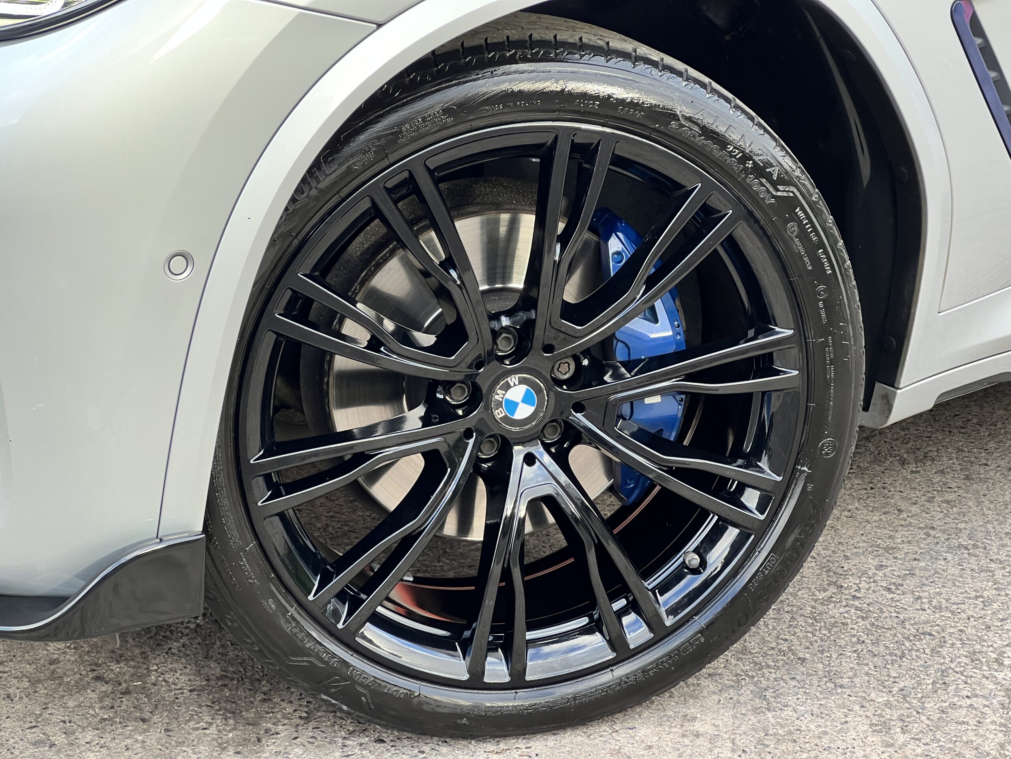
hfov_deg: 25.3
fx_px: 2249
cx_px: 506
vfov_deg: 19.1
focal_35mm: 77
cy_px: 380
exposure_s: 1/99
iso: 200
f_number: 2.8
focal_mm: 9
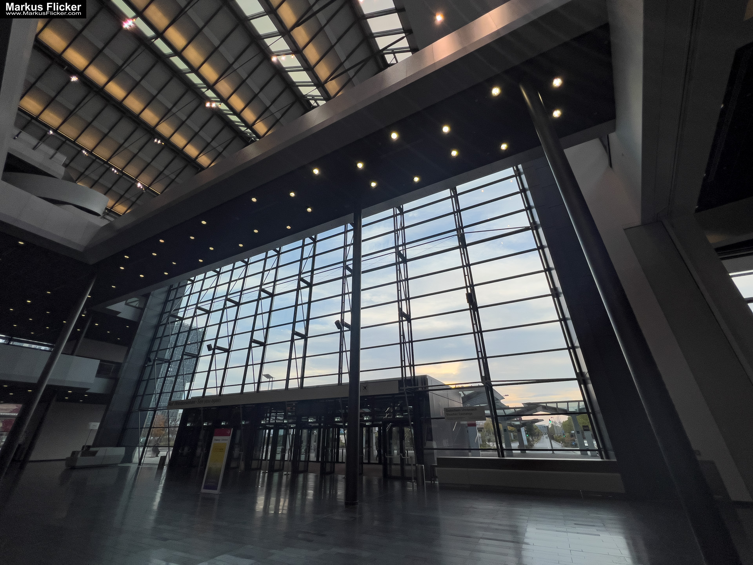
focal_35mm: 13
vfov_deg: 89.9
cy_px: 282
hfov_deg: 106.2
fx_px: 283
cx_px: 376
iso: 32
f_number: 1.8
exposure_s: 1/340
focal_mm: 1.57
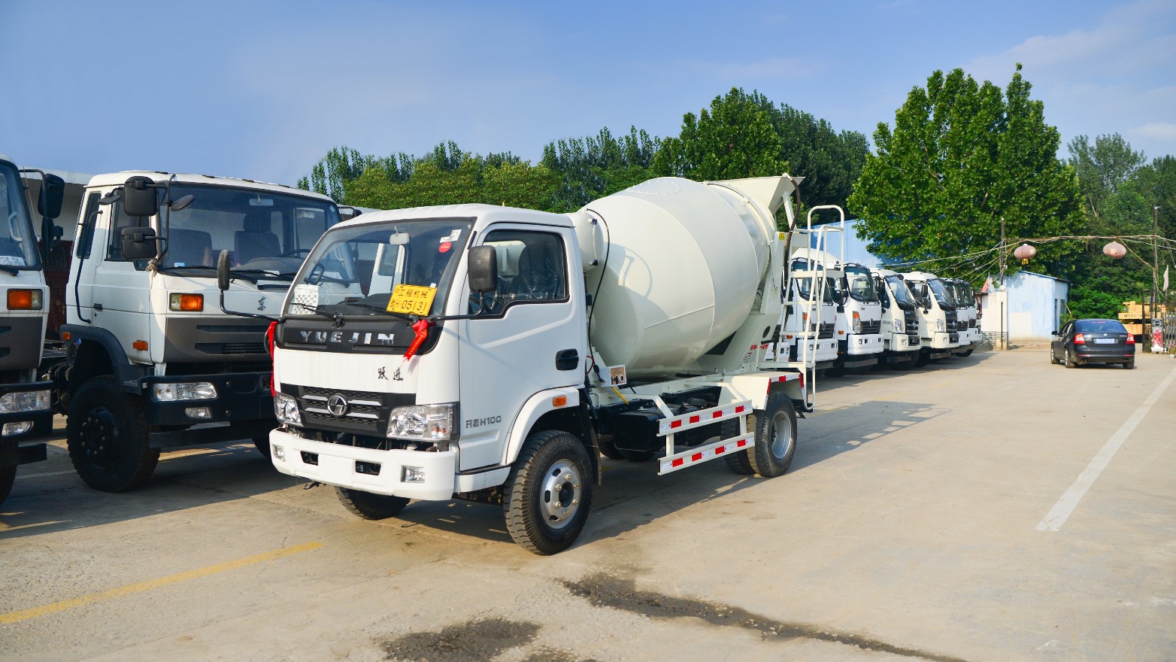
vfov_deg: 39.0
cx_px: 590
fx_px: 936
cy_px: 328
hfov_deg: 64.3
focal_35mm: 30
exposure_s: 1/2000
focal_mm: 28
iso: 250
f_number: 3.5
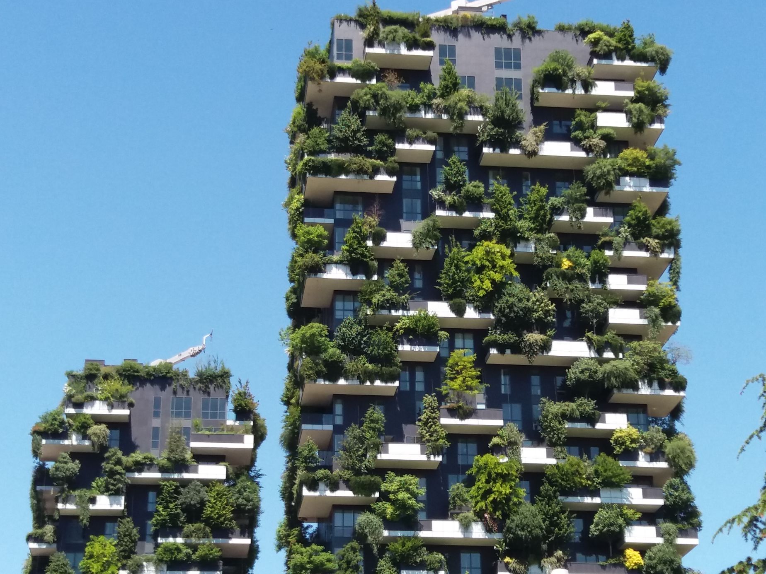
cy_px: 287
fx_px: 620
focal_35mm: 28
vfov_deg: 49.7
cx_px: 383
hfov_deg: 63.4
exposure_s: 1/859
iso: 64
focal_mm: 3.7
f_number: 1.9
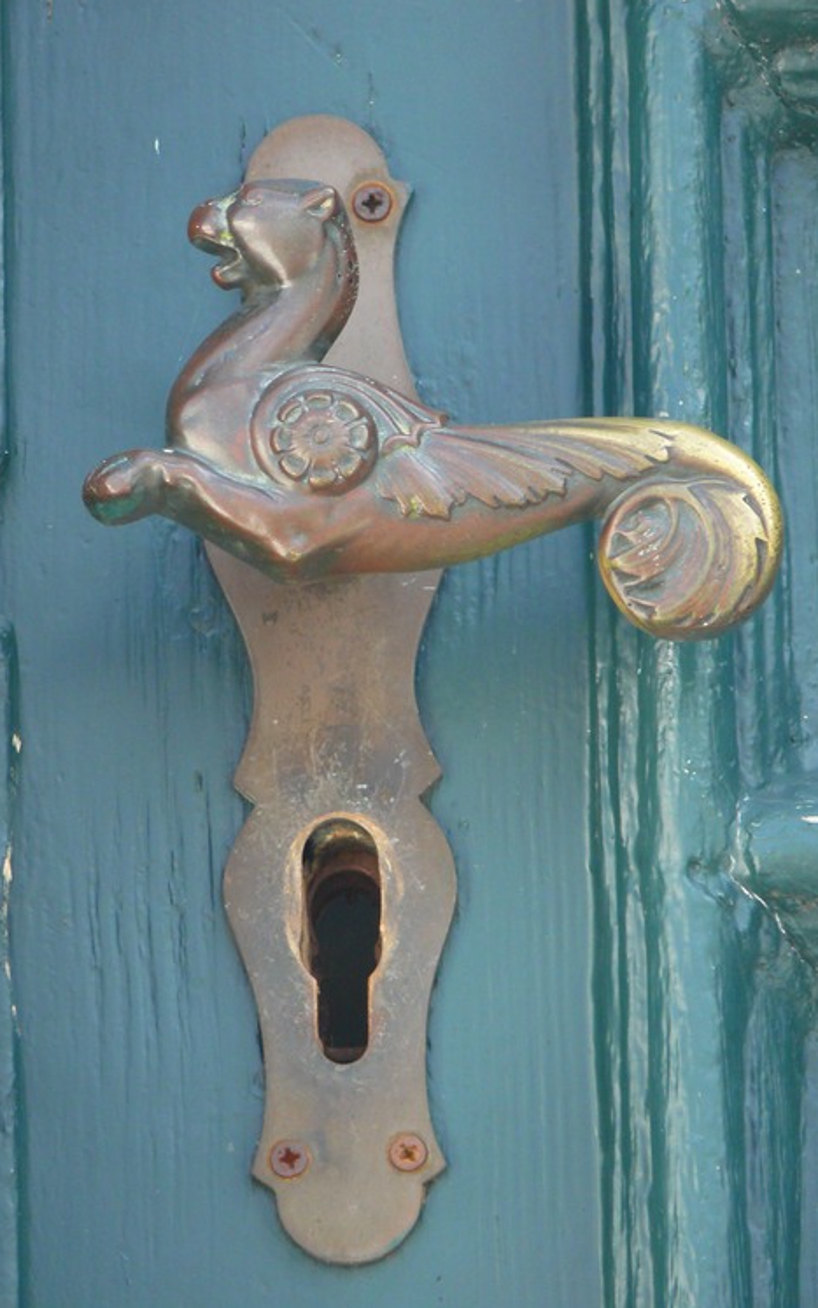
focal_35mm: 447
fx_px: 15941
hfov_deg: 2.9
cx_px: 335
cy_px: 653
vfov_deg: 4.7
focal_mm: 88.8
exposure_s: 1/60
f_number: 3.7
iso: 200
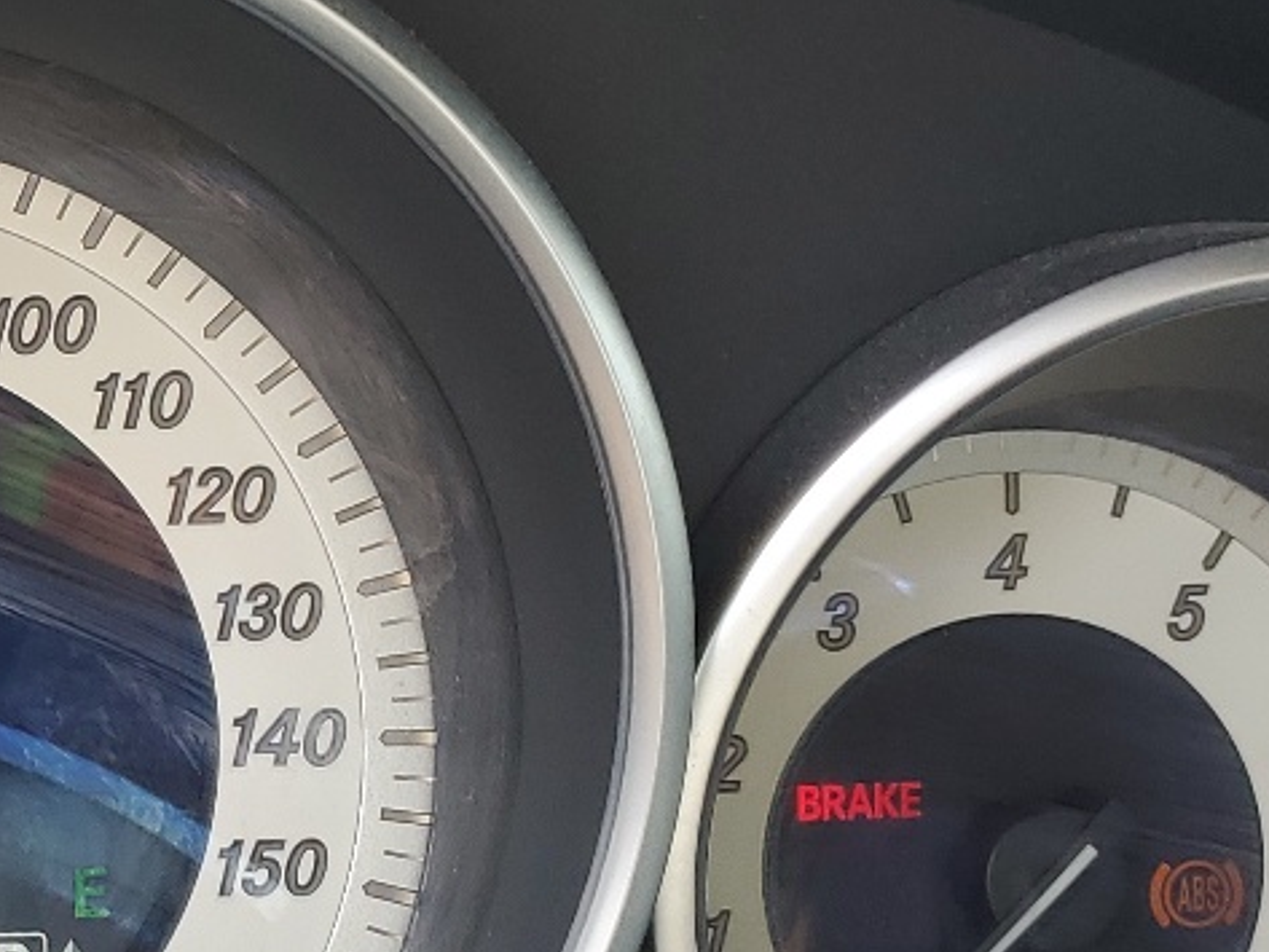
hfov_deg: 20.4
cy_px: 611
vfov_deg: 16.8
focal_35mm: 88
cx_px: -354
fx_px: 3227
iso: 50
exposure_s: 1/125
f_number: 1.5
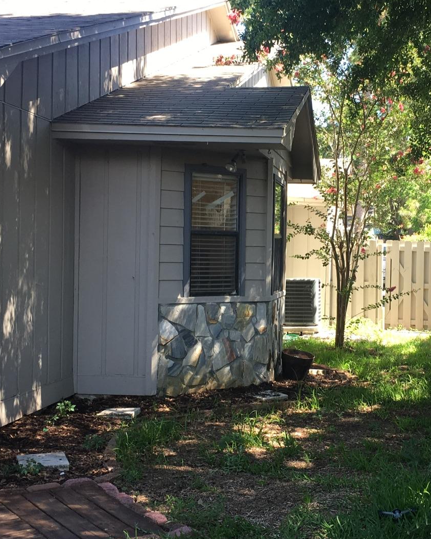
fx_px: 877
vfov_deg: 34.1
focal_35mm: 55
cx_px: 319
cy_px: 283
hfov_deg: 27.3
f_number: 2.2
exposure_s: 1/120
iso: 25
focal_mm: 4.15
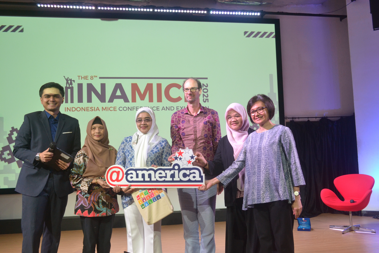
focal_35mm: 34
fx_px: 358
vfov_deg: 38.9
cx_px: 190
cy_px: 129
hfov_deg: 55.8
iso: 1000
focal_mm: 22
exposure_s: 1/50
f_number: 8
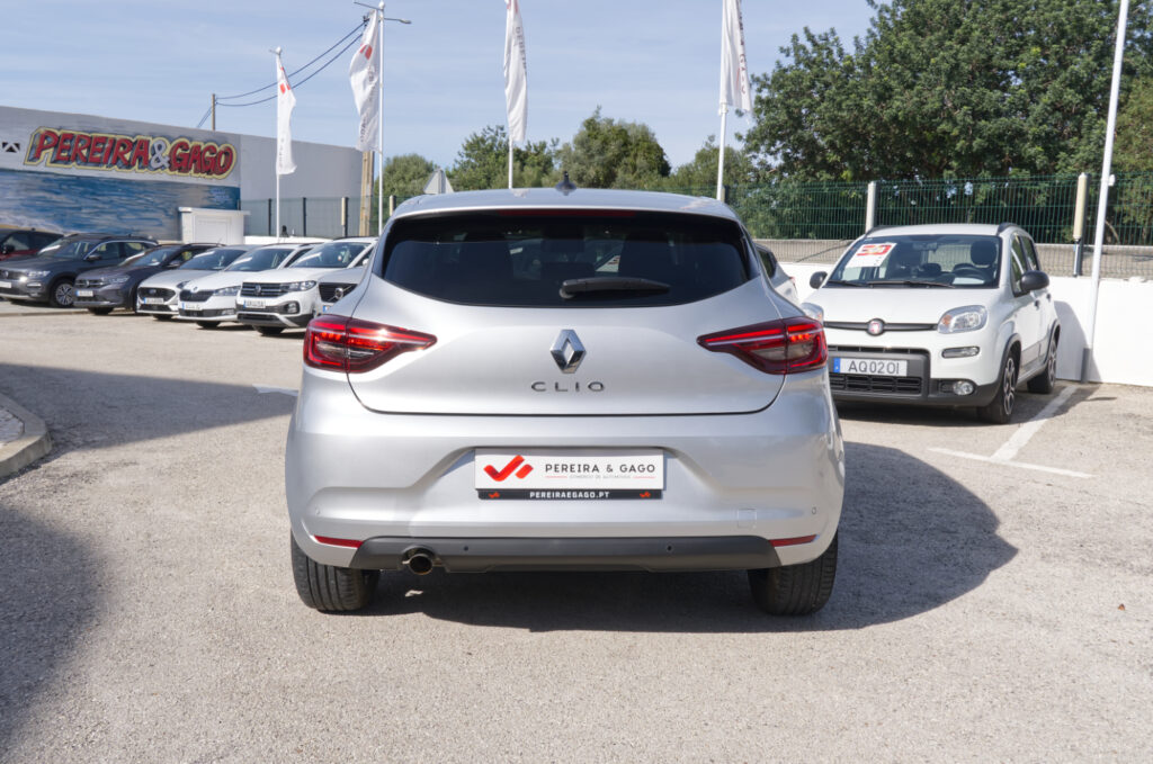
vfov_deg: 42.2
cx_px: 576
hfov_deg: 60.4
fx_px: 991
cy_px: 382
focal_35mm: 31
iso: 160
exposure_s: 1/200
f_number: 10
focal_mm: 20.9
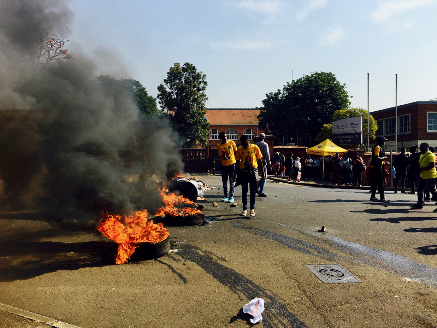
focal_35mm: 30
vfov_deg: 46.8
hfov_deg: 60.0
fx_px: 379
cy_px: 169
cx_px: 217
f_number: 2.2
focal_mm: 4.15
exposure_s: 1/2079
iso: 25
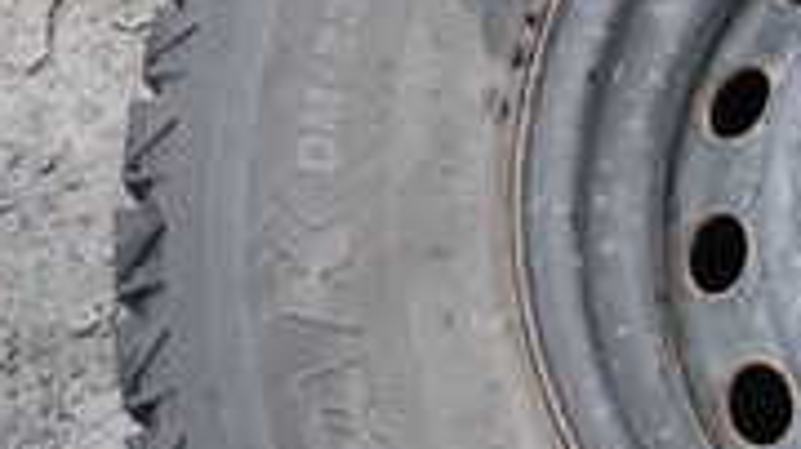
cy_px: 271
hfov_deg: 20.9
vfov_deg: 13.3
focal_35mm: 91
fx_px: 1932
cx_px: 1099
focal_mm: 4.5
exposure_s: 1/60
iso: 125
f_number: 2
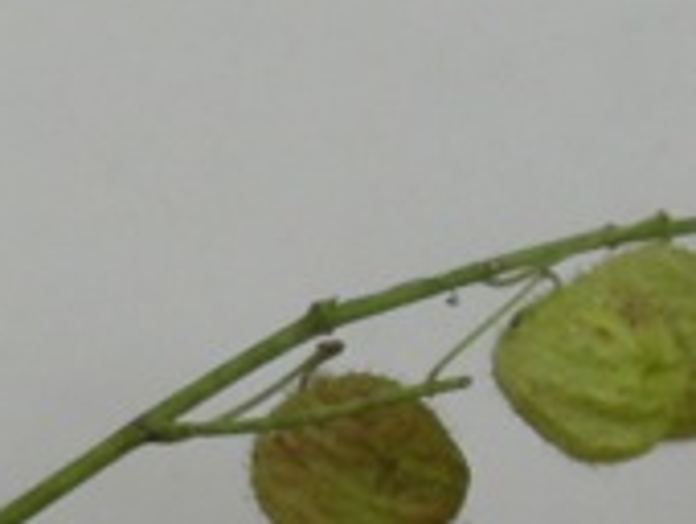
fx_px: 5316
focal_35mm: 264
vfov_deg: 5.6
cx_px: -467
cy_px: 364
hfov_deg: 7.3
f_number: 3.5
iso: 220
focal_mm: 8.1
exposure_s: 1/50
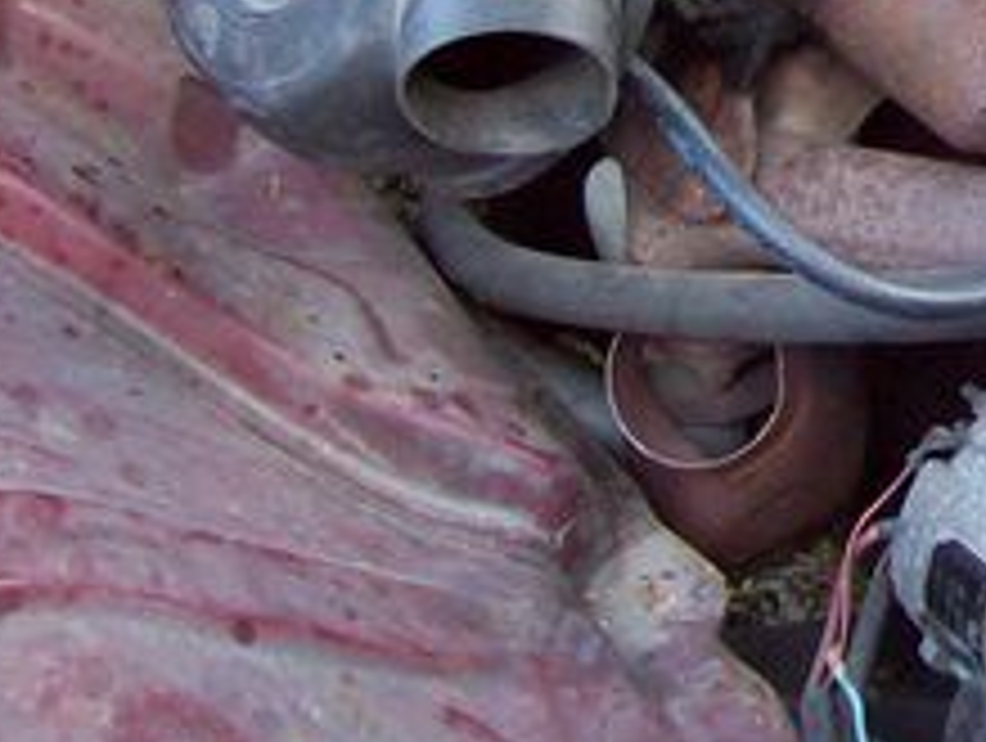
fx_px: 2996
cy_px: -207
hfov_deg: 17.3
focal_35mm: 105
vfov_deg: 13.6
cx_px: 1369
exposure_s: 1/83.9
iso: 200
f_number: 2.7
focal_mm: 6
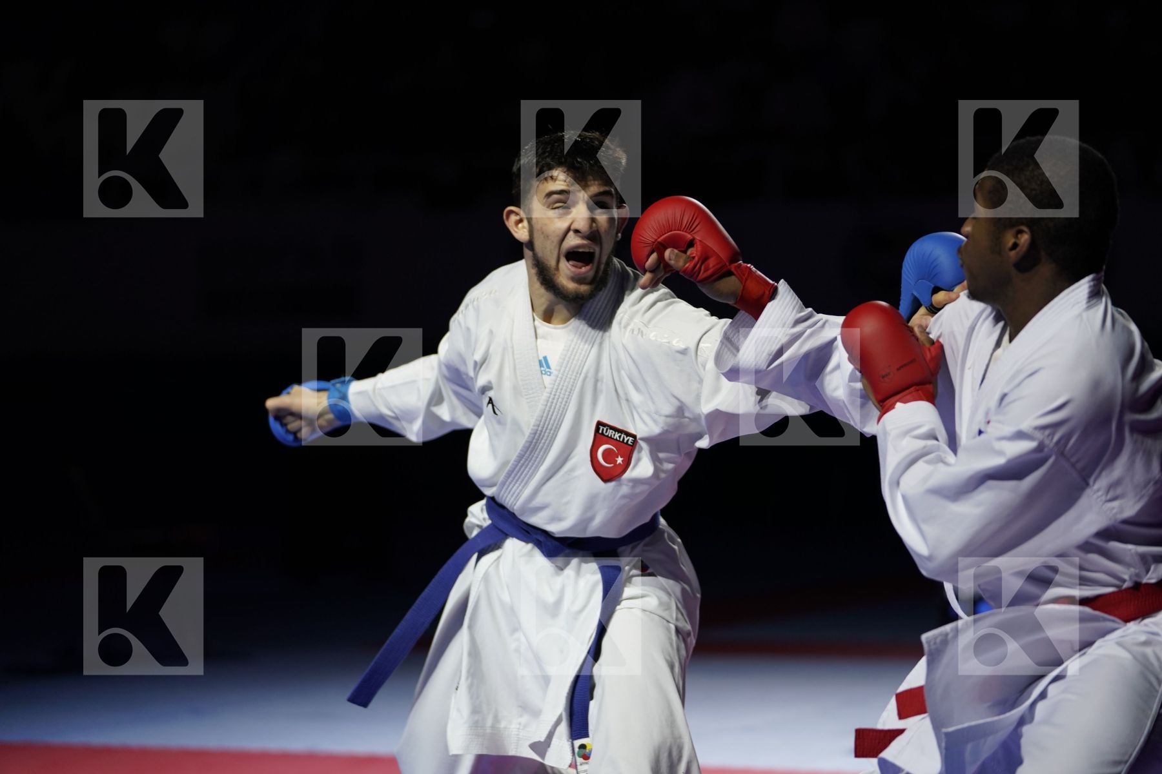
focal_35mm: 118
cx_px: 581
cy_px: 387
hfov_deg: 17.3
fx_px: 3808
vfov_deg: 11.6
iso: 1000
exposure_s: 1/1000
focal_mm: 118
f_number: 2.8
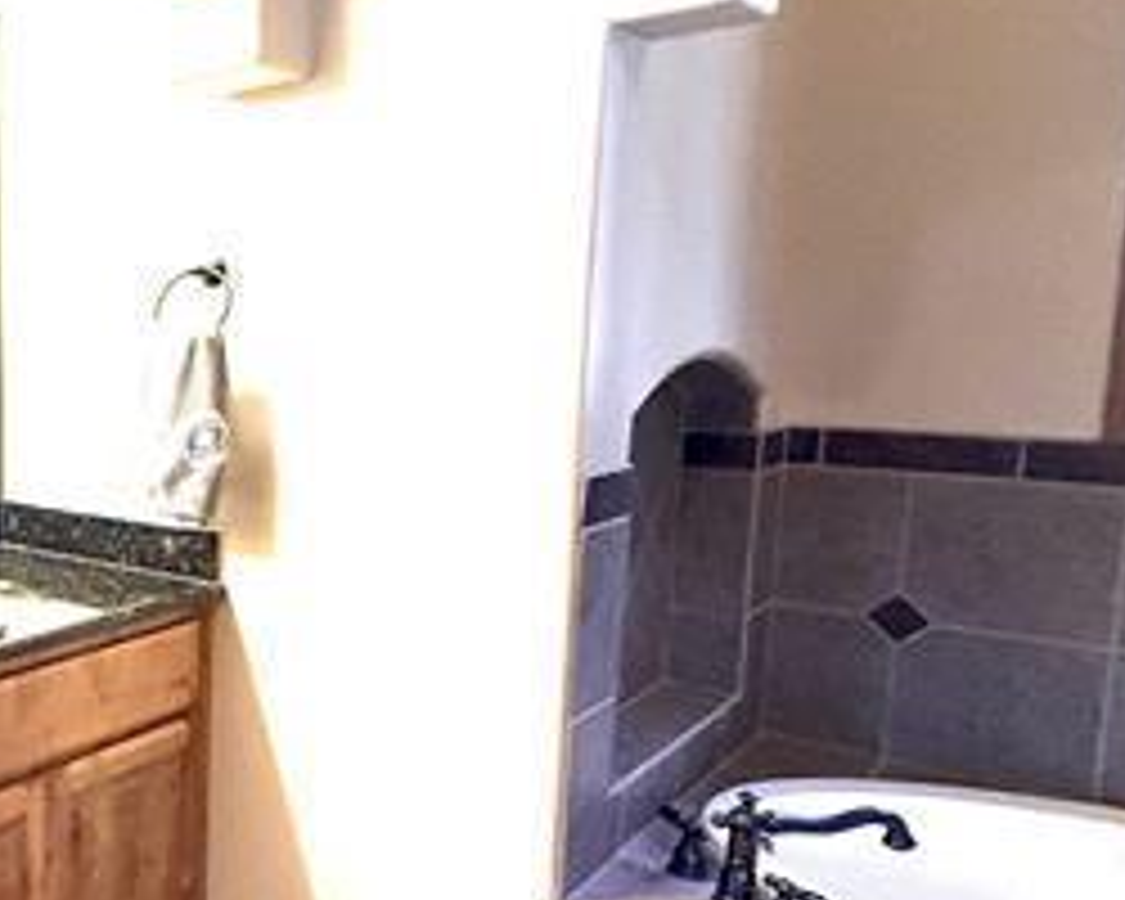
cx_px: -117
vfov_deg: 42.2
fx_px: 1165
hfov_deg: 41.1
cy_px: 482
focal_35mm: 35
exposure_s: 1/120
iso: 320
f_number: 2.2
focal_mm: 2.22
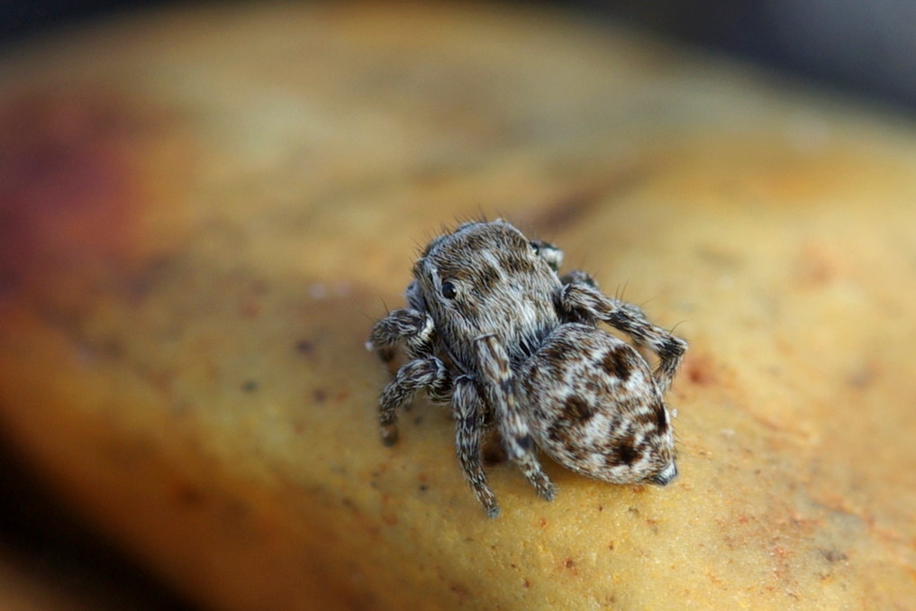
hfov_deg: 13.0
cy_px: 306
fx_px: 4033
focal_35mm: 159
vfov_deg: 8.7
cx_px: 460
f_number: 11
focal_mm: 105
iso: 100
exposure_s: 1/15
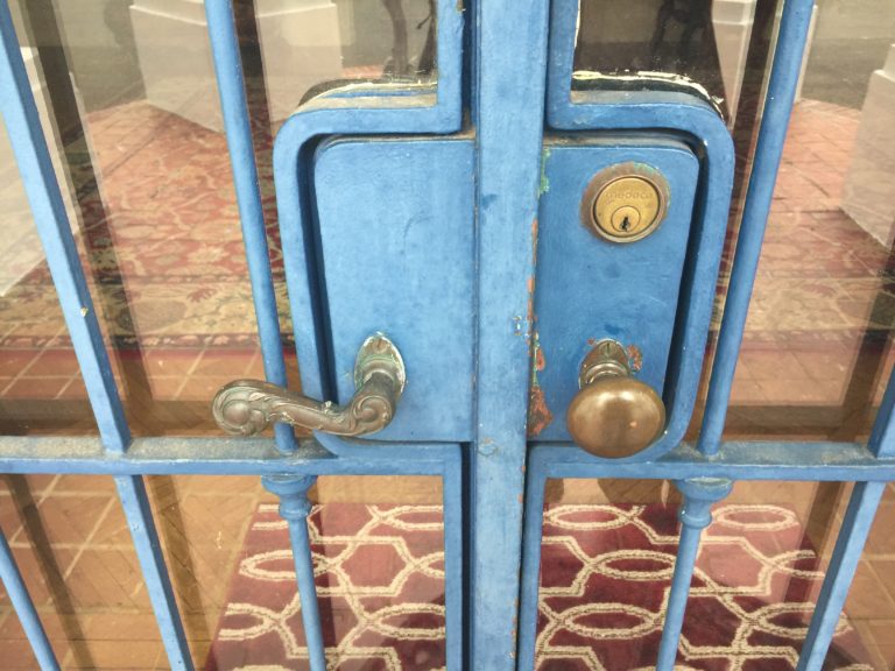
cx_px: 448
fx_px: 750
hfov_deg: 61.7
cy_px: 336
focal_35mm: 29
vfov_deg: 48.2
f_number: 2.2
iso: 40
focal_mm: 4.15
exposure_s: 1/30
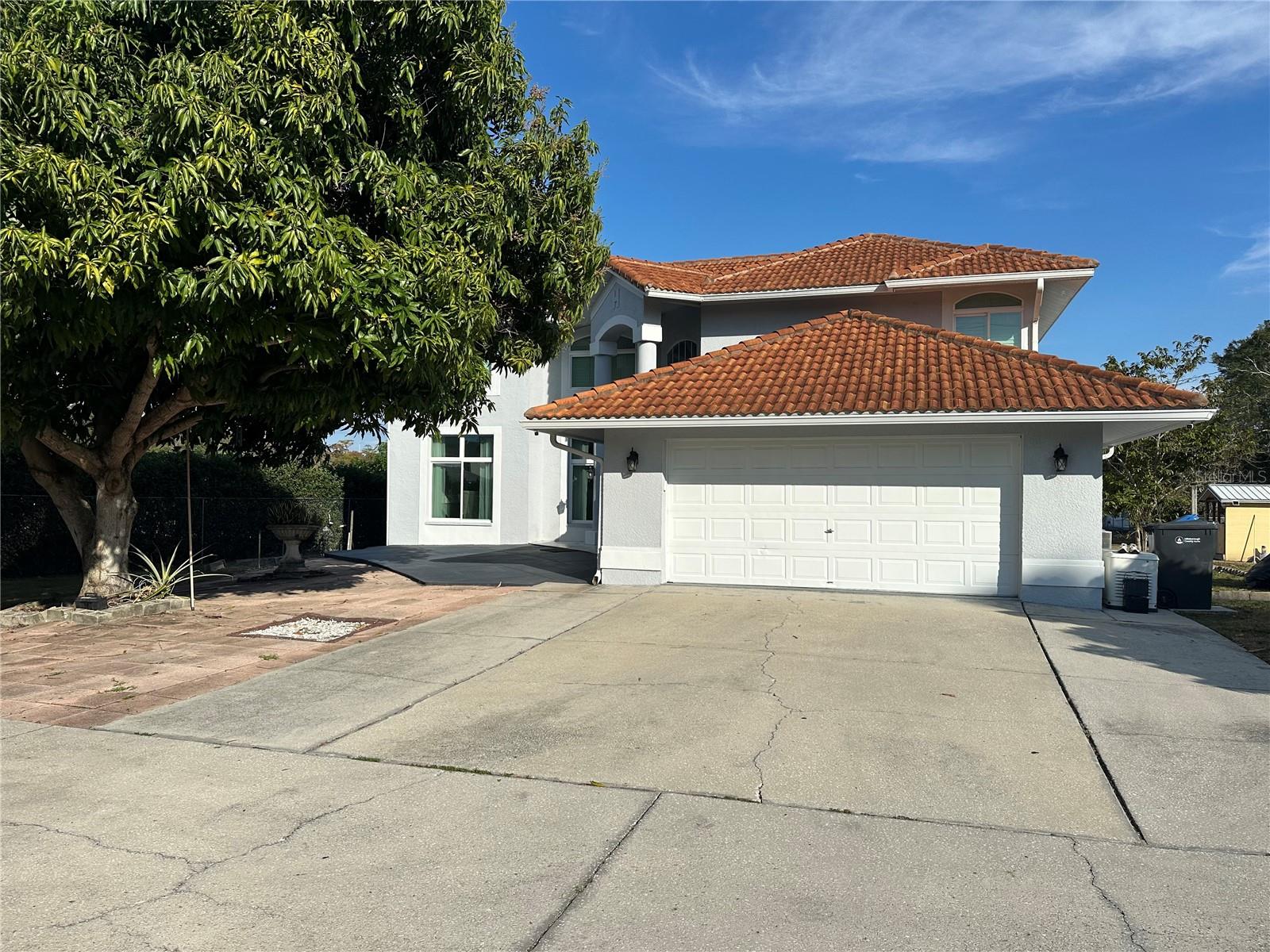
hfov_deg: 71.6
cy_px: 476
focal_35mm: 24
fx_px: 881
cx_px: 635
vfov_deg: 56.8
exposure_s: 1/7042
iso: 80
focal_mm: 6.86
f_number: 1.78
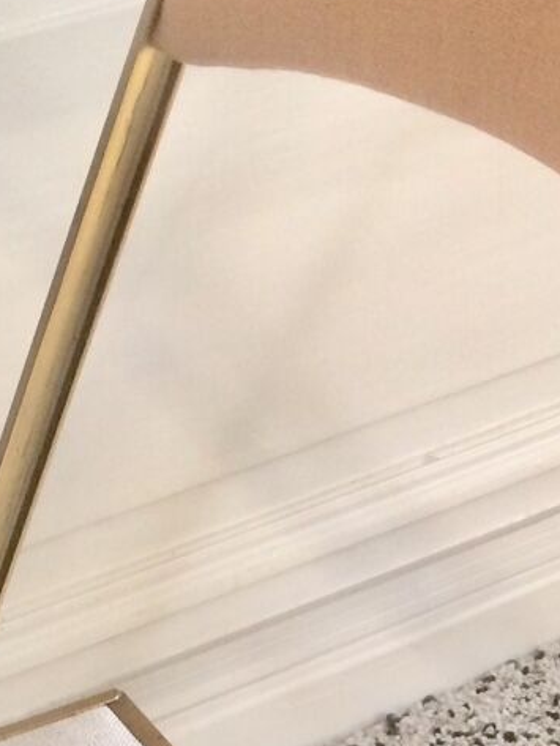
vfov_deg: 18.5
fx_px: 2156
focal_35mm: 100
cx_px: 443
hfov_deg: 14.7
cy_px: 910
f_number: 2.2
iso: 80
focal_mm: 4.15
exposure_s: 1/33
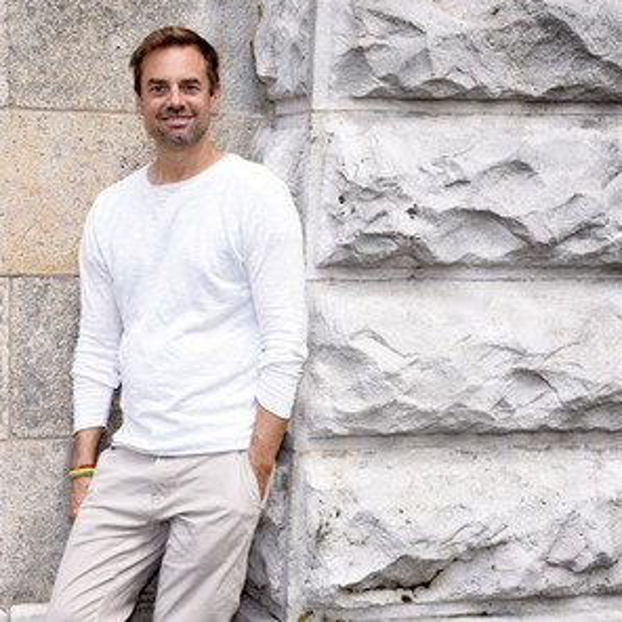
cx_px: 236
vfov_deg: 23.1
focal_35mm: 75
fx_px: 1525
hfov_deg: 23.0
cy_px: 309
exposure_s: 1/160
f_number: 11
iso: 800
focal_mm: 58
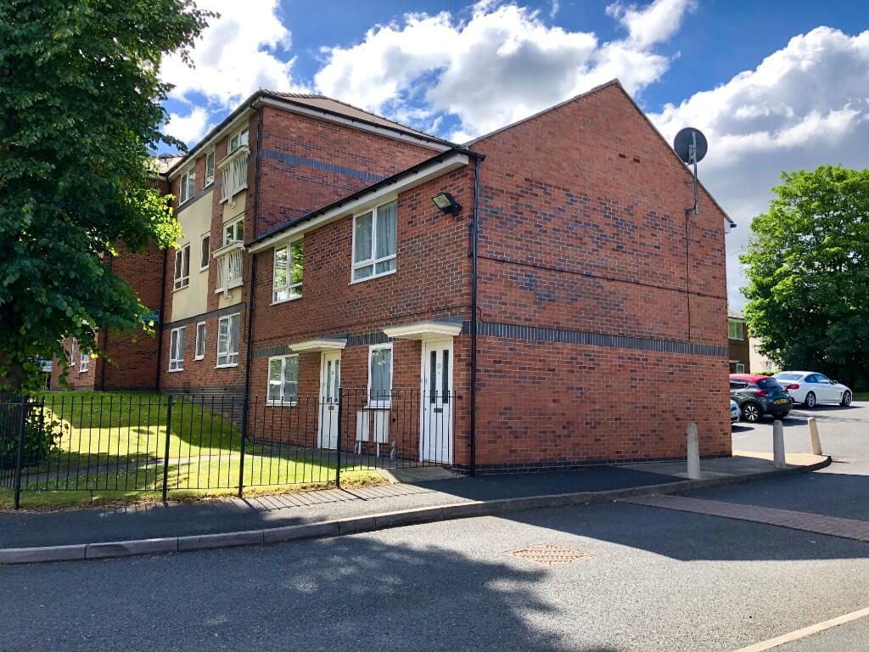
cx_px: 434
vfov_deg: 49.7
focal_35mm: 28
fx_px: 703
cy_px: 326
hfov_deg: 63.4
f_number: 1.8
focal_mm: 3.99
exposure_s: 1/725
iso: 20
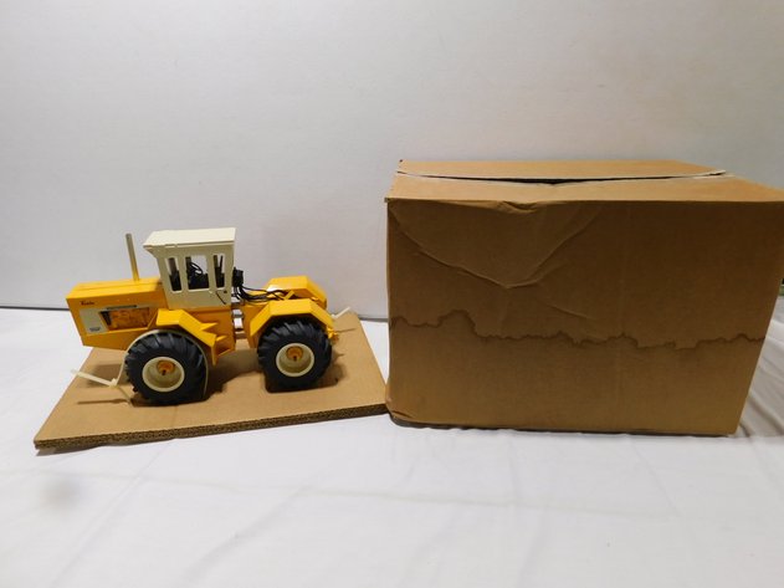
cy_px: 294
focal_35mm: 23
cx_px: 392
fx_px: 521
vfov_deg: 58.9
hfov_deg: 73.9
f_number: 3
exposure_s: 1/40
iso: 125
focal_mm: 4
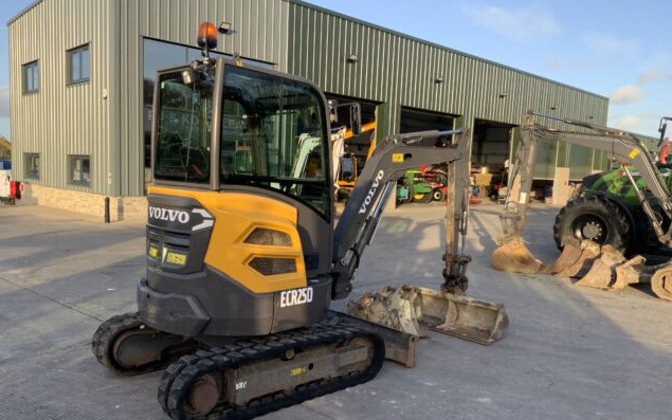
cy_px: 232
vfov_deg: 40.6
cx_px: 334
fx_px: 568
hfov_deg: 61.2
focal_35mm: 31
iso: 16
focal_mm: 3
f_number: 1.8
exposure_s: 1/391
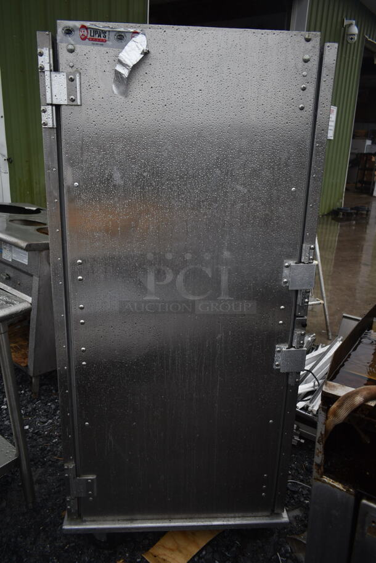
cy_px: 282
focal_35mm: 27
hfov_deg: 48.0
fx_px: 422
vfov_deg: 67.3
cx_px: 188
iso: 160
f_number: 3.5
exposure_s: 1/125
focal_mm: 18
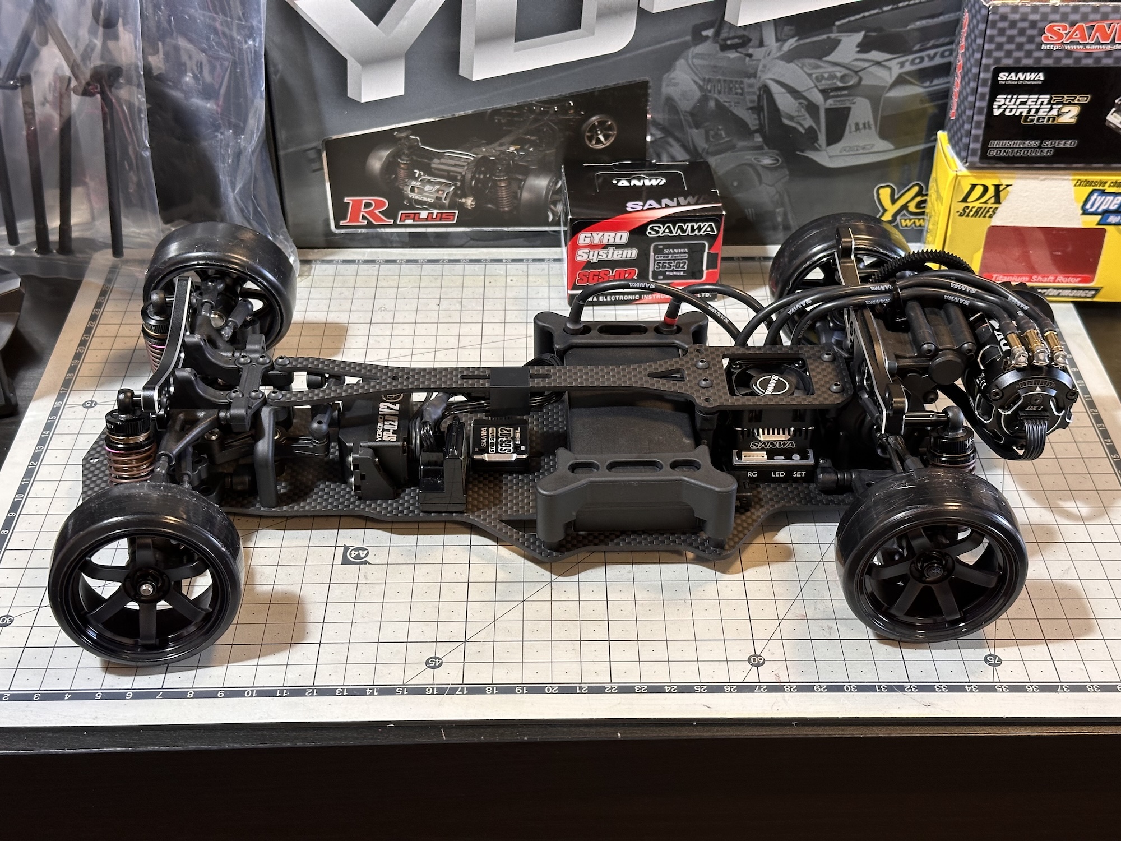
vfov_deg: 30.3
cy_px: 420
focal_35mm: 48
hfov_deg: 39.7
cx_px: 560
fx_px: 1554
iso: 160
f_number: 1.78
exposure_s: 1/50
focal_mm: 6.86
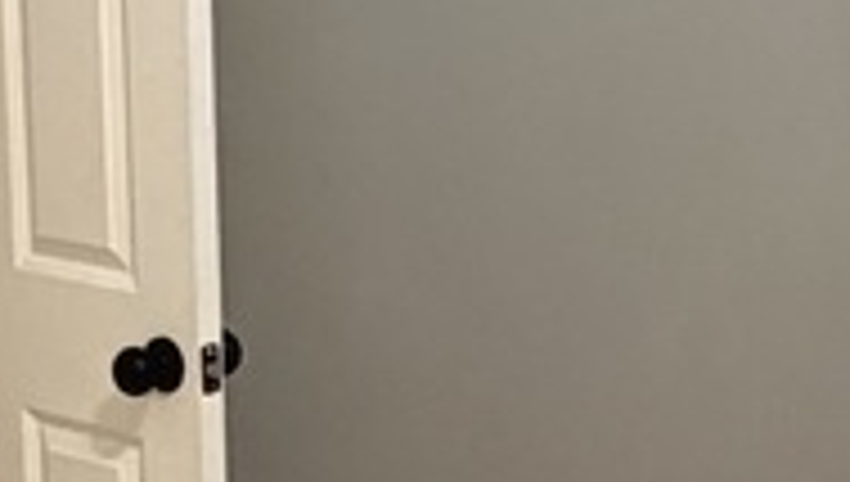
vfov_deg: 10.5
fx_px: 2619
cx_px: 580
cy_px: 252
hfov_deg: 18.4
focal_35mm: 116
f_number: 2.2
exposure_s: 1/60
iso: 320
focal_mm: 2.22
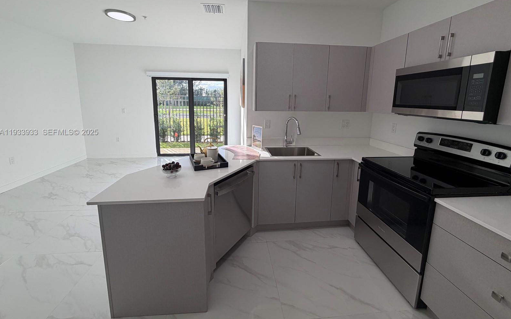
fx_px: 209
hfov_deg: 101.5
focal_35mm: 15
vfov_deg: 74.2
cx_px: 256
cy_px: 133
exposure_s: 1/115
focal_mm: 2.22
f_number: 2.2
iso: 40
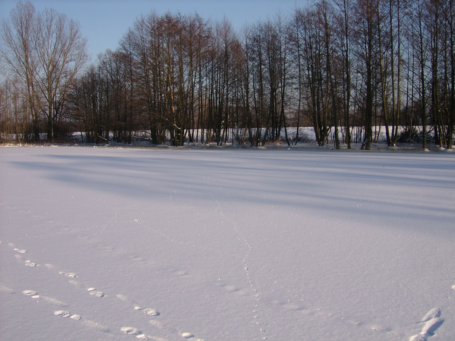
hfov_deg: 52.6
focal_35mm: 35
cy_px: 170
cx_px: 228
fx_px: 460
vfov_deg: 40.7
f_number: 5.8
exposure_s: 1/353
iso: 50
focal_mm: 5.95
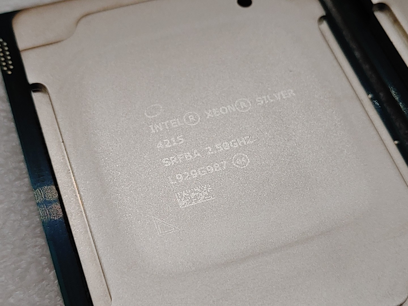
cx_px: 204
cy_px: 153
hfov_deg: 33.8
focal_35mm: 57
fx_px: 672
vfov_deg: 25.7
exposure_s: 1/297
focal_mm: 4.36
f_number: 1.8
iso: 50
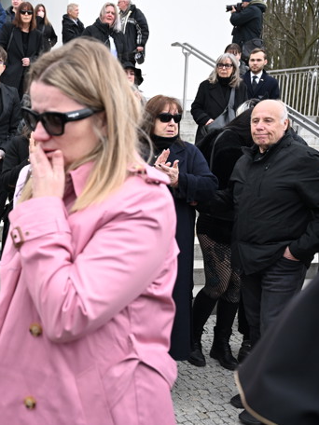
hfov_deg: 28.9
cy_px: 212
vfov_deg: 39.7
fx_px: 590
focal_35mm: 48
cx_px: 23
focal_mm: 33
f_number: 4.5
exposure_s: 1/1600
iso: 1250
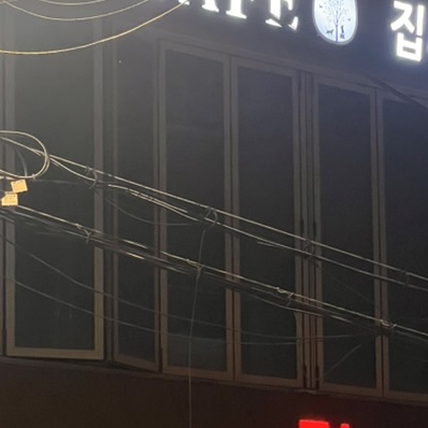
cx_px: 266
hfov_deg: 10.0
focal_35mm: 175
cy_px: 379
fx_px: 2448
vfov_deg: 9.9
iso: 640
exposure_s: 1/60
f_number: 2.8
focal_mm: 9
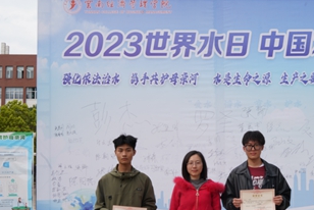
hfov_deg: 37.0
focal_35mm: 53
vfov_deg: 25.1
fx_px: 465
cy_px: 159
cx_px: 205
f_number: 16
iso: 160
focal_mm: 32.8
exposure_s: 1/40
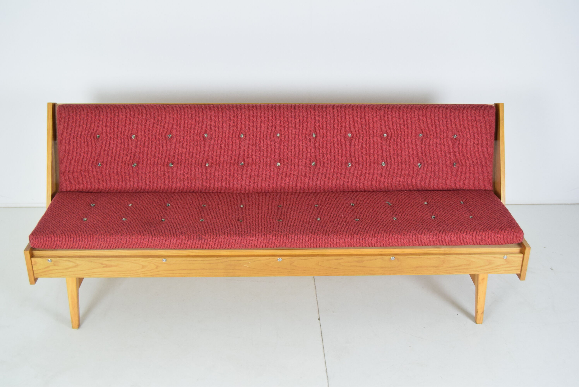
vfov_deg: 34.3
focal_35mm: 39
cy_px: 194
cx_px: 290
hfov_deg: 49.5
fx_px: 628
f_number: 5
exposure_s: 1/100
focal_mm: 26
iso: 1600
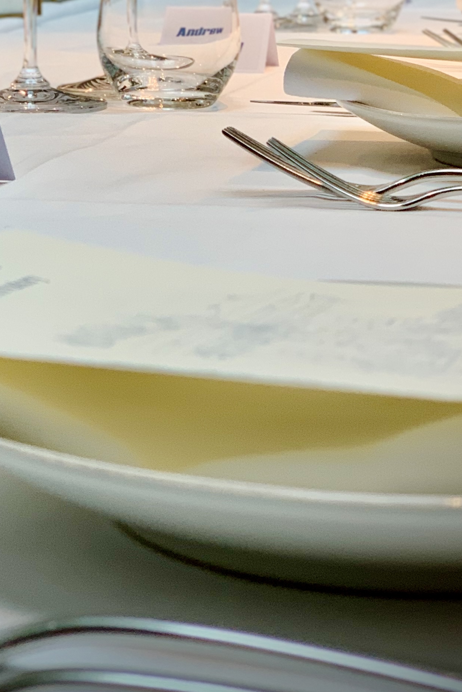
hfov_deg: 11.7
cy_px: -22
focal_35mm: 117
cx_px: 136
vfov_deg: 17.1
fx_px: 2252
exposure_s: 1/50
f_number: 2.4
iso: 64
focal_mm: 6
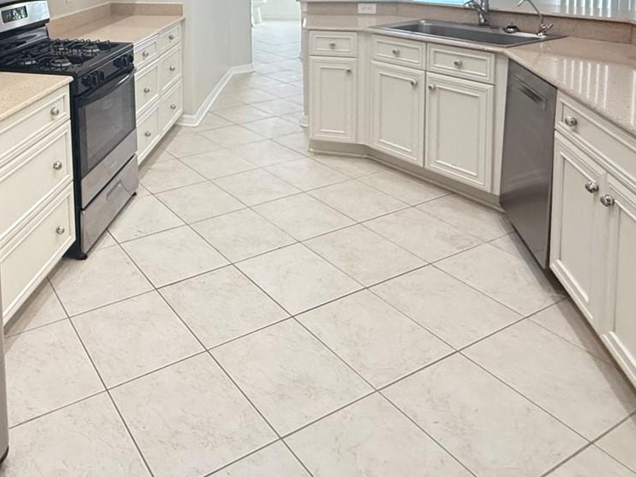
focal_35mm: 30
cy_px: -7
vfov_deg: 40.6
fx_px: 551
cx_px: 117
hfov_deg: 55.3
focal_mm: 2.22
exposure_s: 1/120
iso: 500
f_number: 2.2
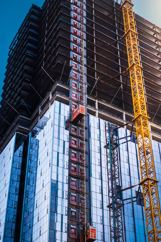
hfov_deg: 23.8
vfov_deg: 34.6
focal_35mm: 57
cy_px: 168
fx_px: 382
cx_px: 91
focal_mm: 35
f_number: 3.2
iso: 50
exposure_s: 1/200
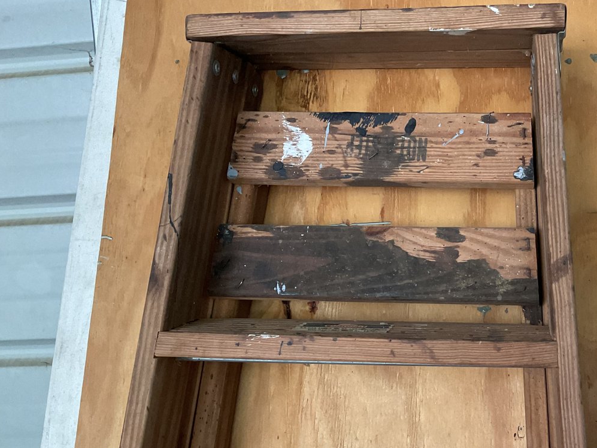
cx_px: 439
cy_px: 304
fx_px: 759
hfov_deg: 41.8
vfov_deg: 32.6
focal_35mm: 44
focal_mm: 3
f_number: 1.8
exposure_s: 1/60
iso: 125
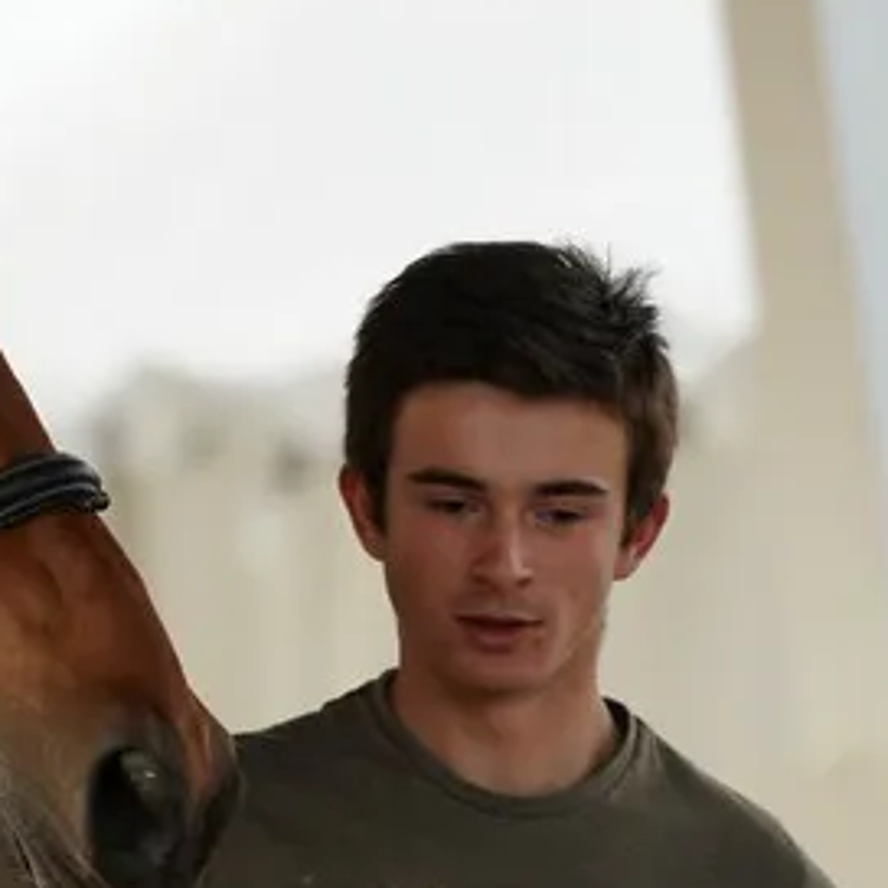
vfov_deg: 2.6
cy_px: 367
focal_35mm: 669
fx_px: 19416
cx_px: -91
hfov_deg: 2.6
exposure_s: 1/2500
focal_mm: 268
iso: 4000
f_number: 5.6
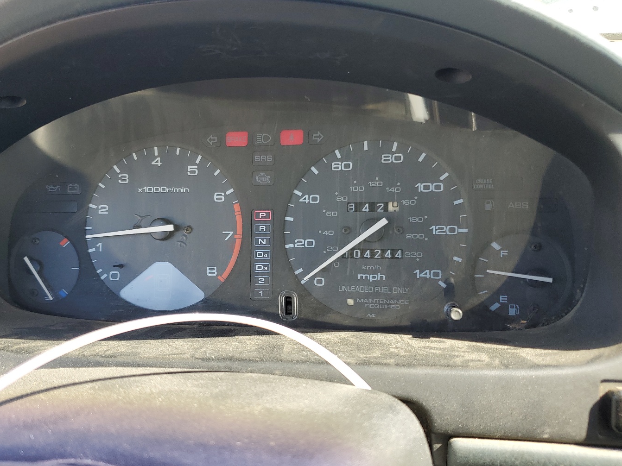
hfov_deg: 58.2
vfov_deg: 45.4
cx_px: 277
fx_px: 557
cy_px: 256
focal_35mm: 31
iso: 50
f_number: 1.5
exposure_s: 1/263
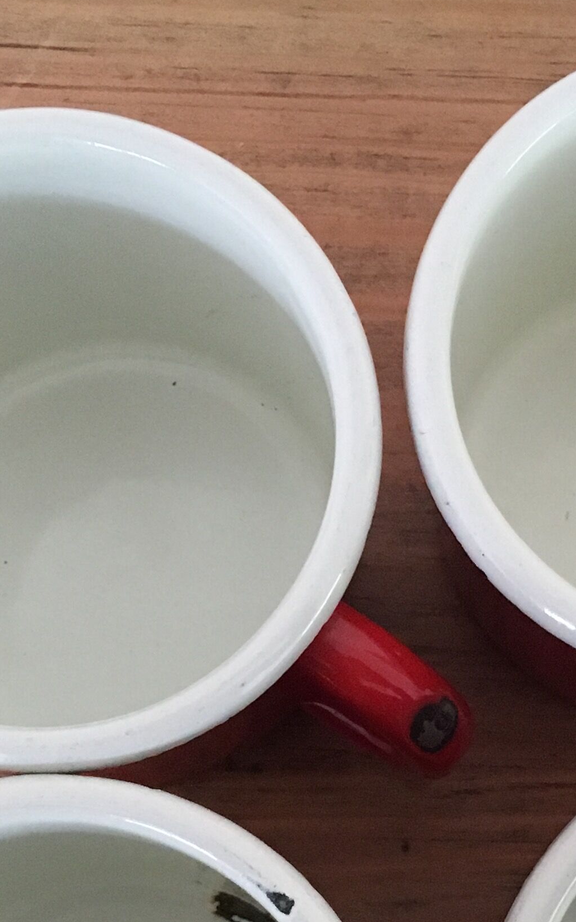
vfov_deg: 26.5
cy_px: 768
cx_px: 424
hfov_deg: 17.1
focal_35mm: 76
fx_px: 1909
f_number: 2.2
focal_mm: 4.15
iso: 200
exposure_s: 1/25
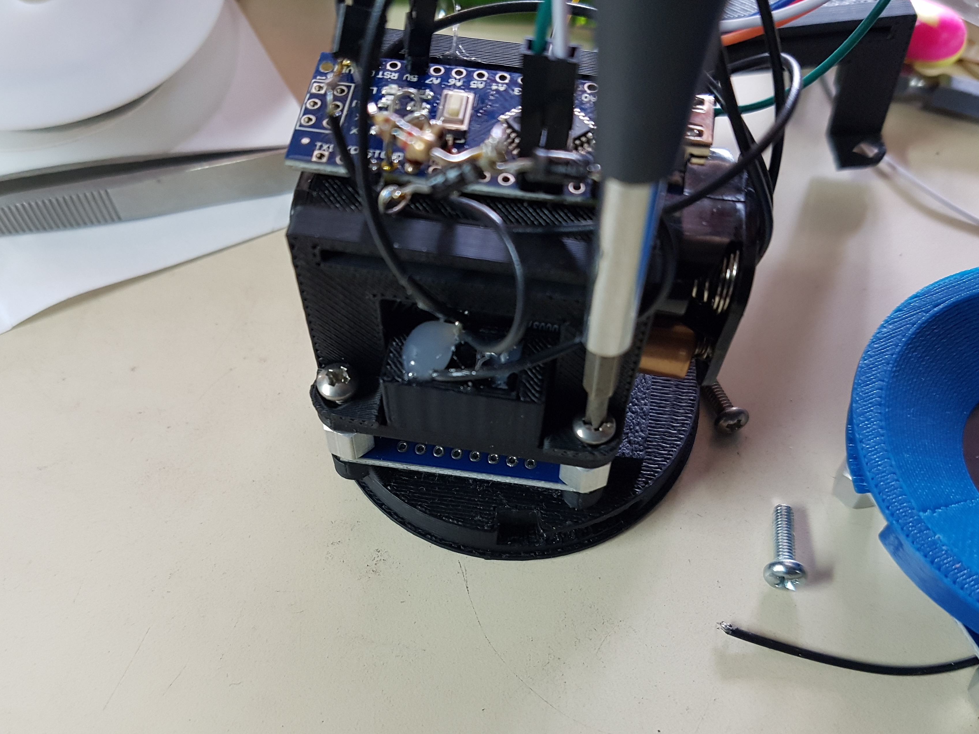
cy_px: 409
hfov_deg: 58.4
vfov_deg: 45.4
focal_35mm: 31
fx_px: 877
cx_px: 490
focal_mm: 4.2
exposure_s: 1/120
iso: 320
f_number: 1.7
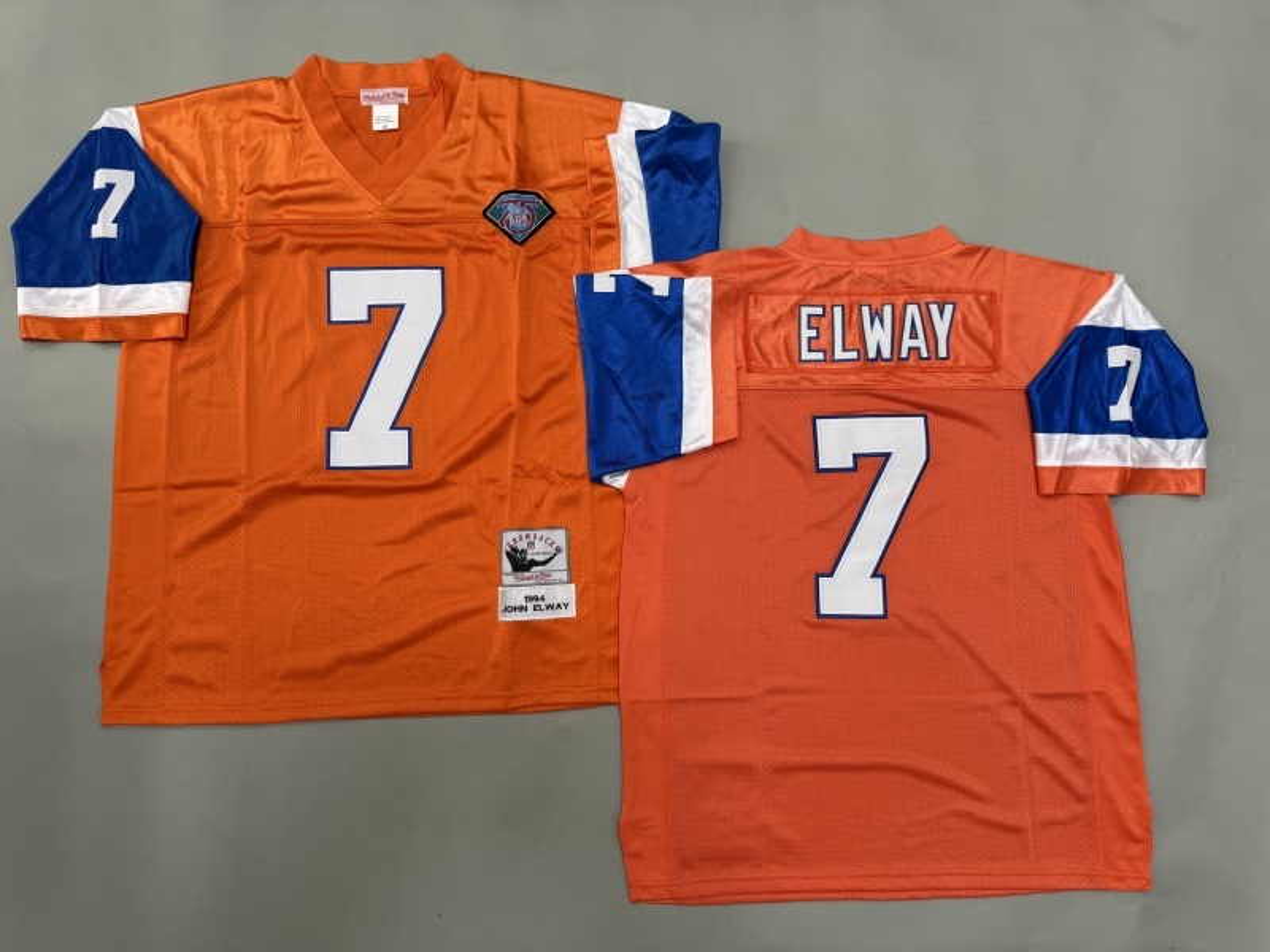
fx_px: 881
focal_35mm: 24
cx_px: 635
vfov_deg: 56.8
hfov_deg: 71.6
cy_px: 476
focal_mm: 6.76
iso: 100
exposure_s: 1/50
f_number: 1.78
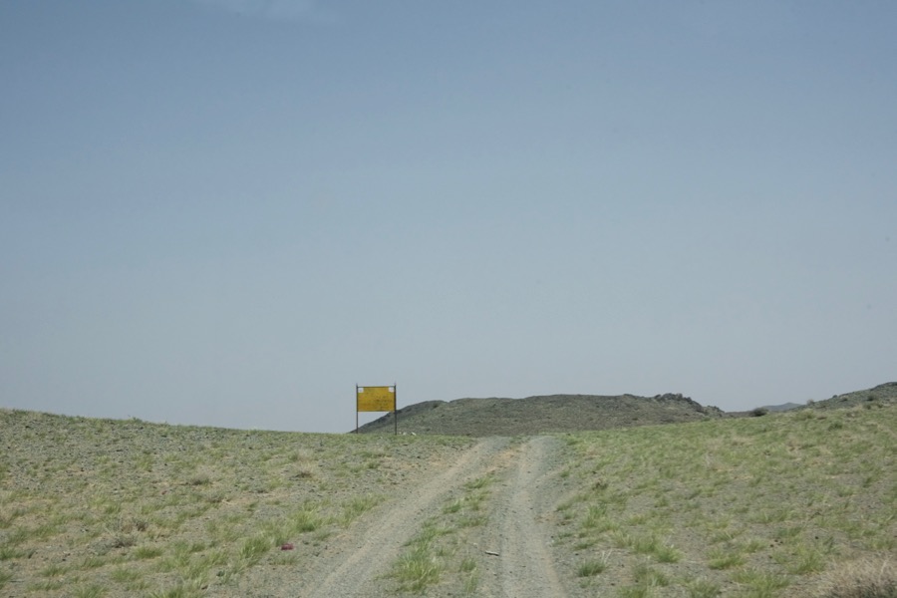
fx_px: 1744
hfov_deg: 28.8
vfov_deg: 19.5
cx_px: 448
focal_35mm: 70
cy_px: 299
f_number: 10
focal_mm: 70
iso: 640
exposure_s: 1/1600
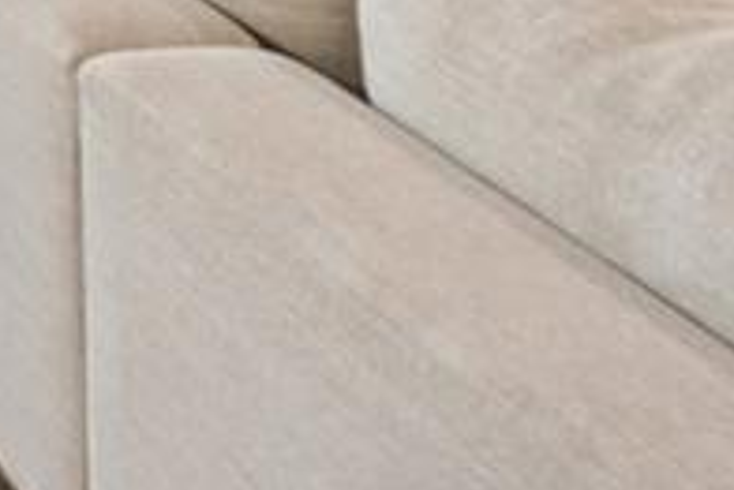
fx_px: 1489
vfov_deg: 13.4
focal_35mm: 73
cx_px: -820
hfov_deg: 17.4
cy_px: -709
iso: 320
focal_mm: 14
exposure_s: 1
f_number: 9
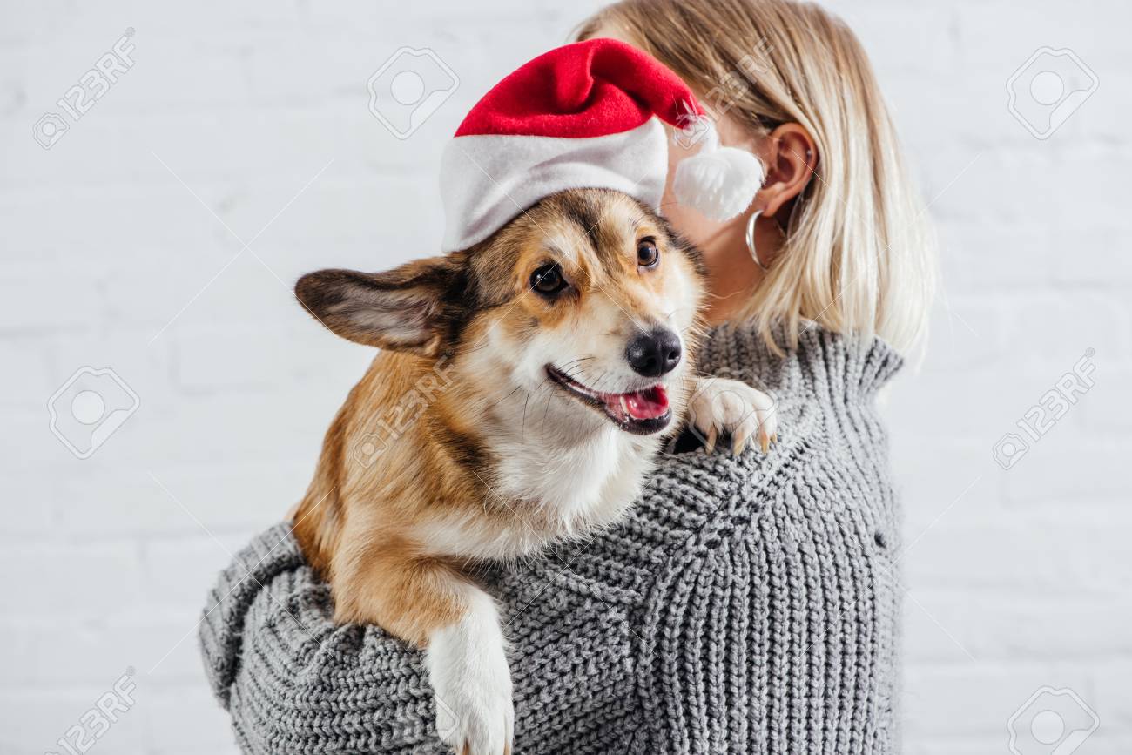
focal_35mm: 105
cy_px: 378
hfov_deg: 19.5
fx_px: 3302
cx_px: 566
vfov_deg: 13.0
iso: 200
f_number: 9
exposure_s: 1/160
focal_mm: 105
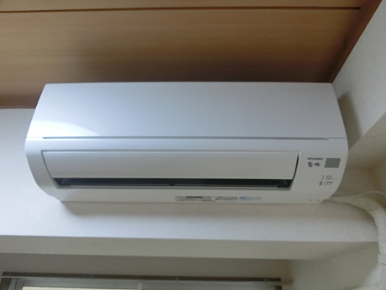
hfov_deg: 69.4
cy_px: 145
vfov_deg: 54.9
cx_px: 193
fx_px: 279
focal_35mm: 25
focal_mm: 4.5
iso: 400
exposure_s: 1/50
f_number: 3.5
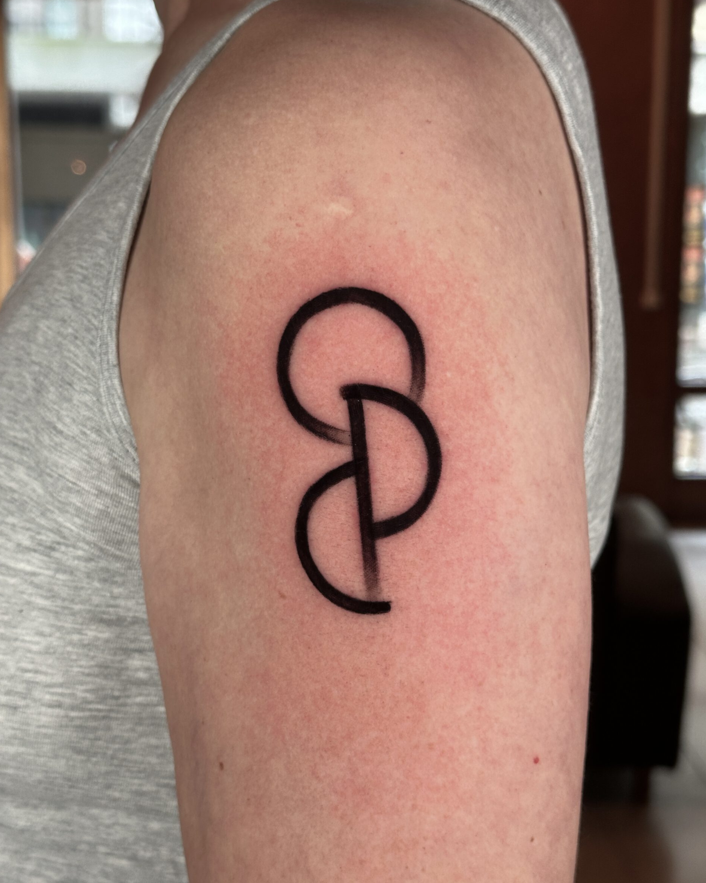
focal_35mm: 51
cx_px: 358
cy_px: 434
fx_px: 1332
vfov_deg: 36.7
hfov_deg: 29.7
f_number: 1.78
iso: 200
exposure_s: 1/33
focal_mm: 6.86
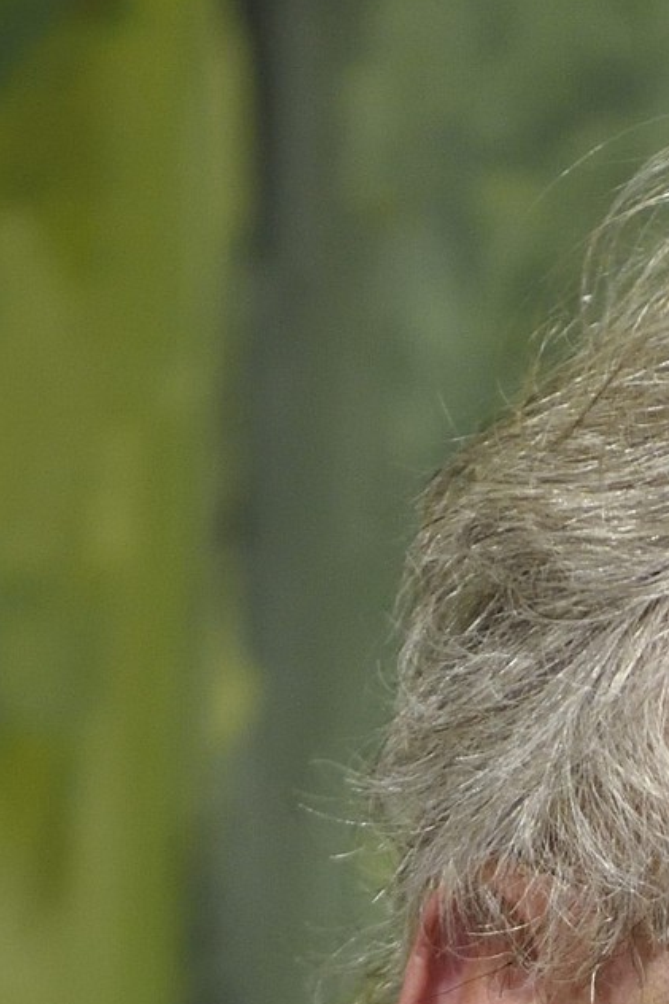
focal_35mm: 266
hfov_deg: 5.1
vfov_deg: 7.5
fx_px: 7418
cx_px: 863
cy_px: 1740
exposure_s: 1/100
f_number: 3.5
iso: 1600
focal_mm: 70
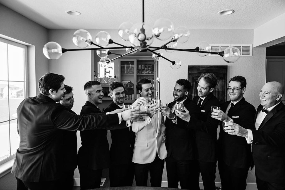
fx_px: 190
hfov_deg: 73.8
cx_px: 142
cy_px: 95
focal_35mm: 24
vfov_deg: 53.1
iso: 500
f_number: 2.8
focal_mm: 24
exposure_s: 1/250
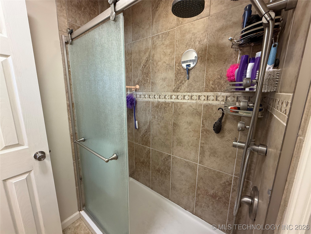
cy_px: 117
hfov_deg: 102.1
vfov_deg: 85.7
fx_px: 126
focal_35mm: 14
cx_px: 156
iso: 250
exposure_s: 1/60
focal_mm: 2.22
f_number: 2.2
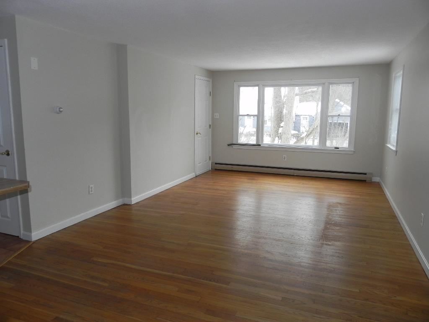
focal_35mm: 26
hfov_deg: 67.3
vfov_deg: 53.1
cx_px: 214
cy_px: 161
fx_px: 322
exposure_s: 1/97.5
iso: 160
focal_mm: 4.6
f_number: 4
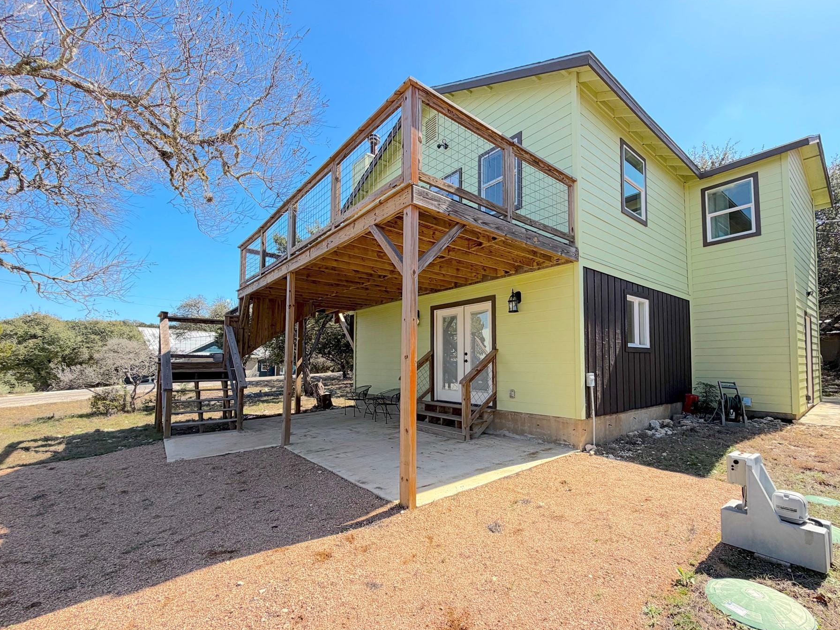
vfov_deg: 77.9
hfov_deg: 94.1
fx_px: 388
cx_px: 469
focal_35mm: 16
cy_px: 342
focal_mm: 2.22
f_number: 2.2
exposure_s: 1/770
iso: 32
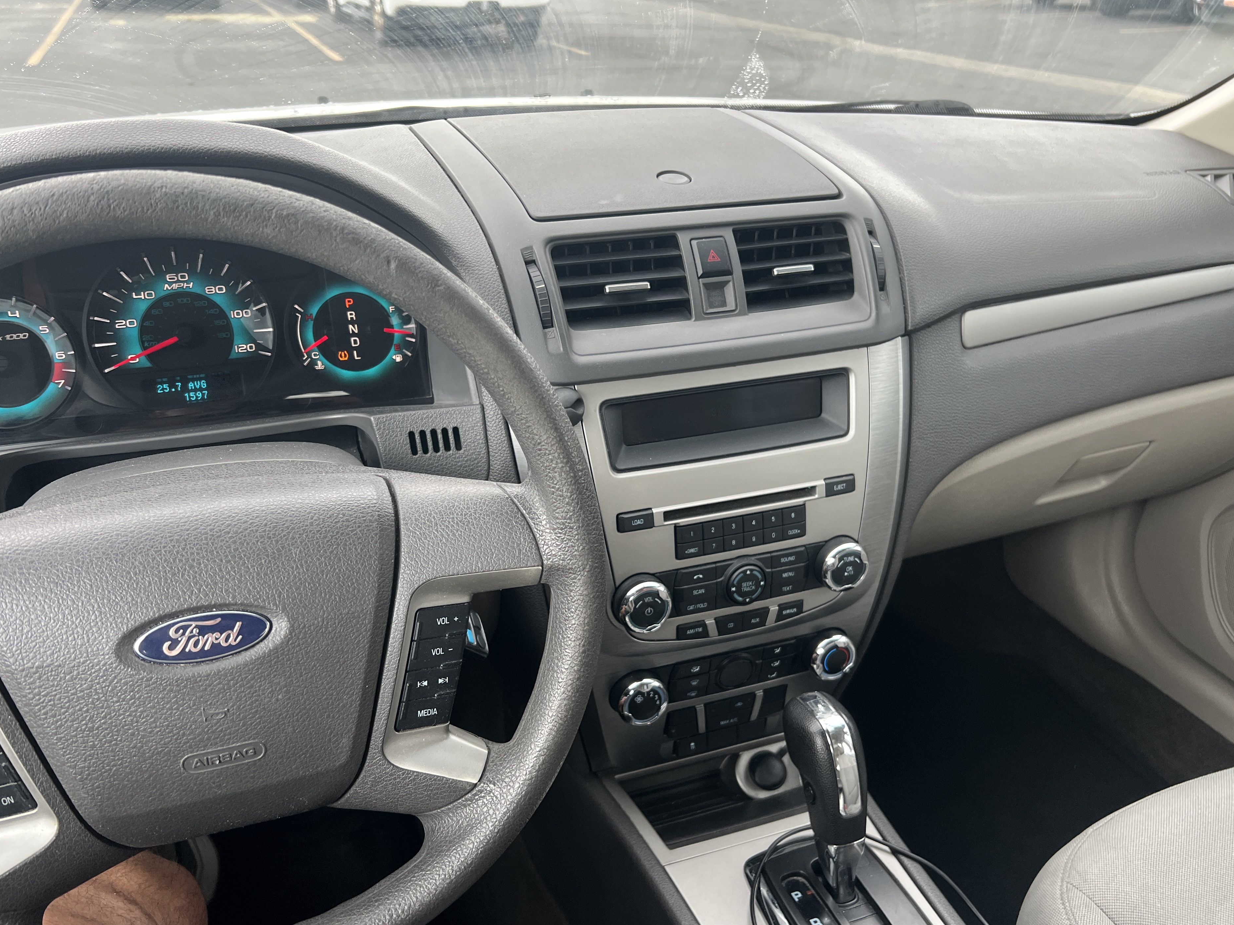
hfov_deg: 63.4
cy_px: 471
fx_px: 998
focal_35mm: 28
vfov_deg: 49.7
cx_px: 605
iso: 100
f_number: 1.5
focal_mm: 5.7
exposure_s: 1/121
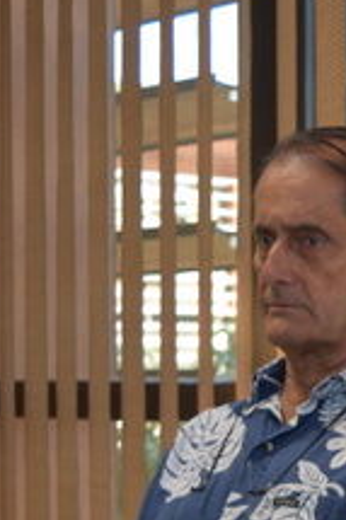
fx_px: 1935
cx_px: 581
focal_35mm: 134
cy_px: 424
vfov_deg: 15.2
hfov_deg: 9.8
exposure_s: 1/80
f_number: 4.2
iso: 400
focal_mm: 30
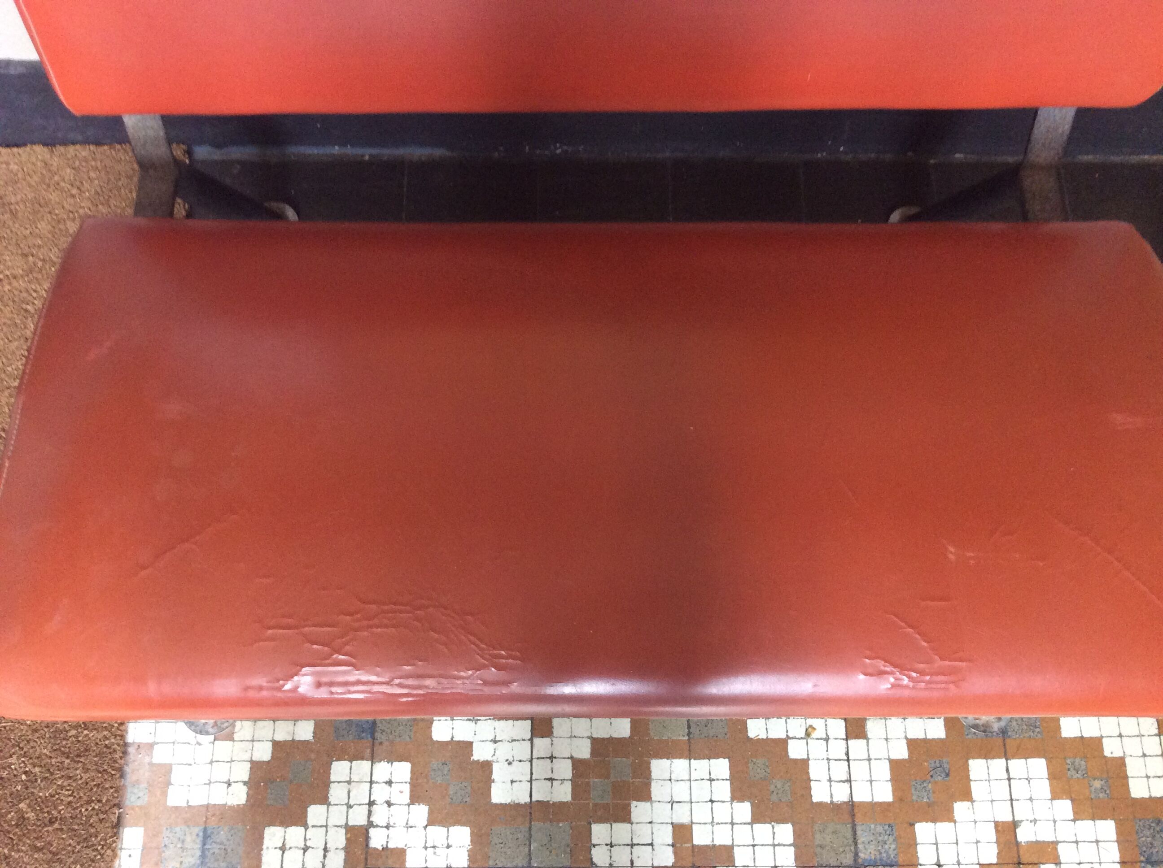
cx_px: 582
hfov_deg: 56.9
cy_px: 434
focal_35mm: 32
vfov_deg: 44.1
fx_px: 1074
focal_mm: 3.3
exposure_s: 1/25
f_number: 2.4
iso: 200
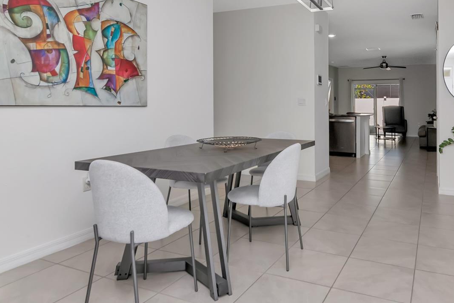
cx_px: 296
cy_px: 114
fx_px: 312
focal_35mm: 25
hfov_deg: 70.3
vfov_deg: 51.2
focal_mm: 11
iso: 1000
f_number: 7.1
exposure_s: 1/160
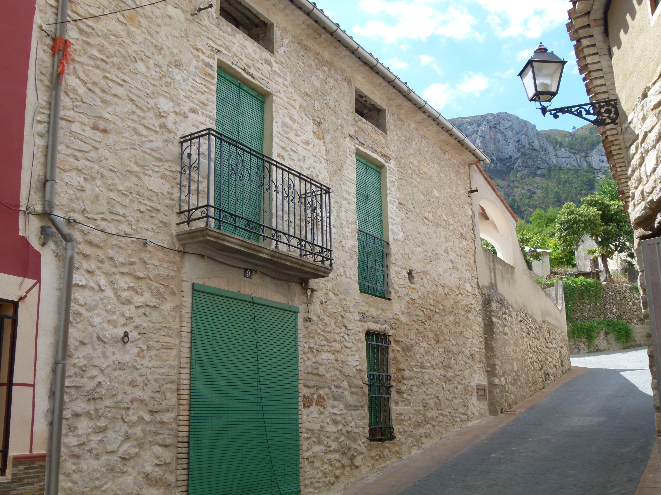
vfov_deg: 36.8
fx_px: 745
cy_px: 248
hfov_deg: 47.9
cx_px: 330
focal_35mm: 39
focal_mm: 7.1
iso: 100
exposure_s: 1/500
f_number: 4
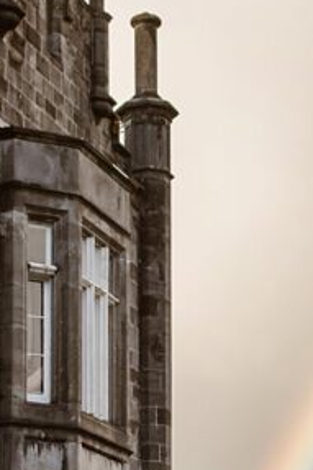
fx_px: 1632
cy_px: 491
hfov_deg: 11.0
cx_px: 180
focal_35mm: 125
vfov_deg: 16.0
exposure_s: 1/3200
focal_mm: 35
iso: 100
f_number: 2
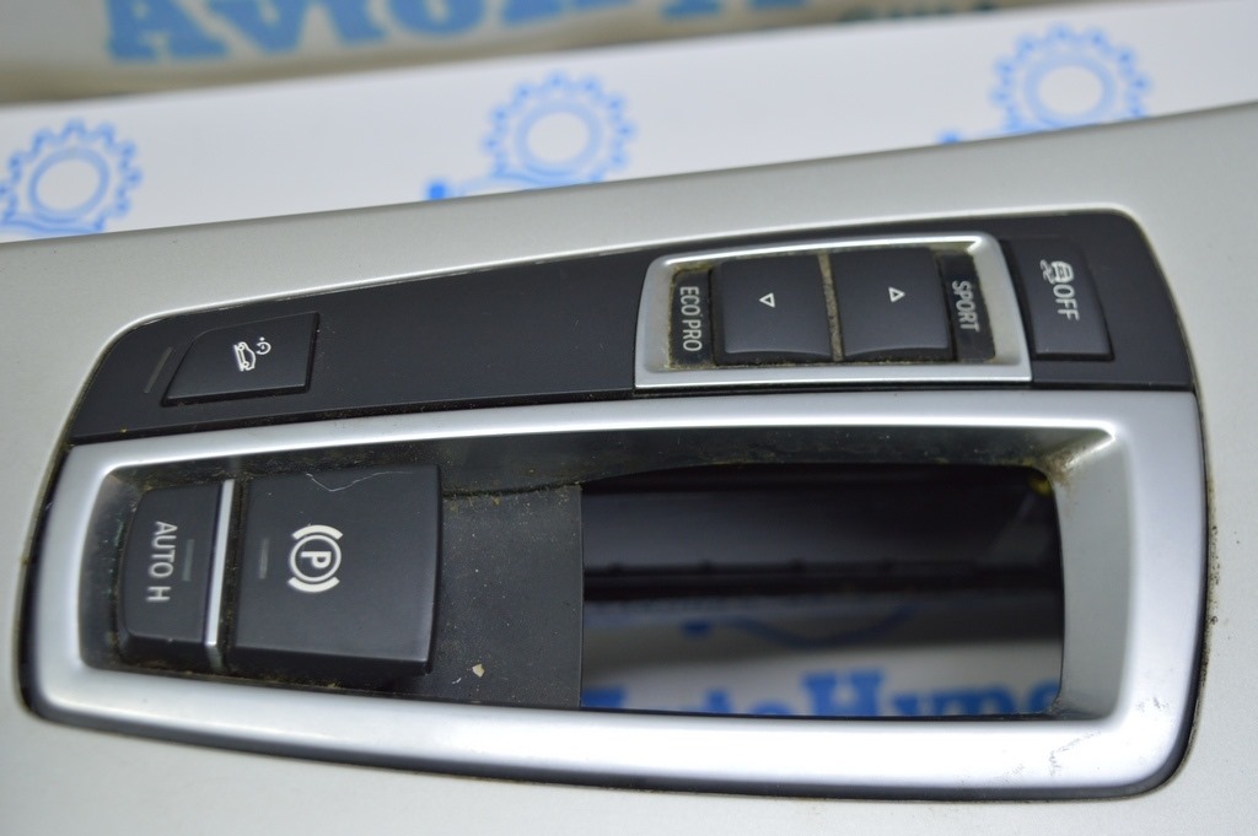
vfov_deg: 26.4
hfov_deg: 38.9
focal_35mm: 51
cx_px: 629
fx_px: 1781
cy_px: 418
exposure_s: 1/50
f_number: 4.5
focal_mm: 34
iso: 400
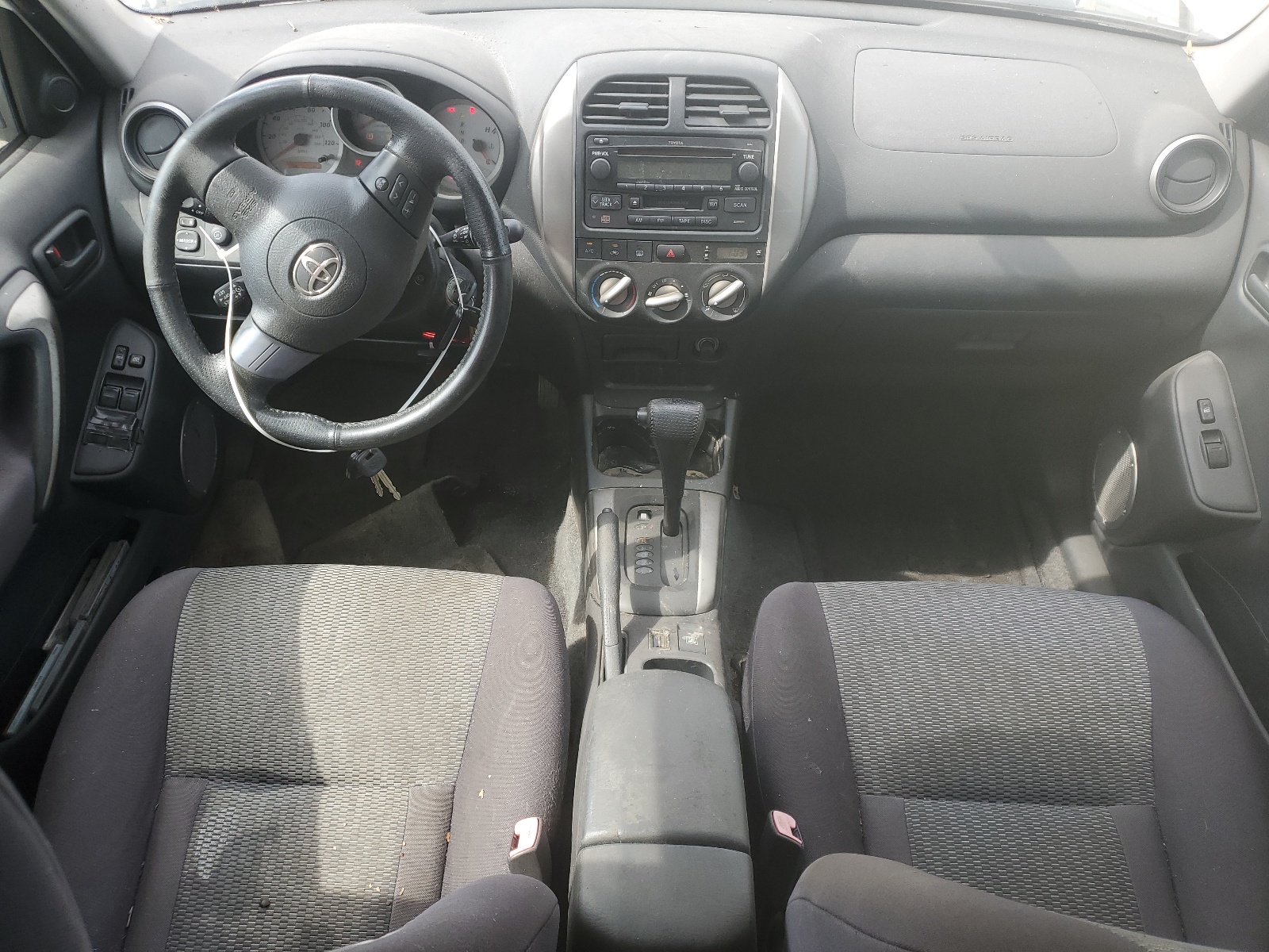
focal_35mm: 26
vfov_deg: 53.1
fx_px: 953
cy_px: 476
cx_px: 634
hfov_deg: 67.3
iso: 50
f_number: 1.5
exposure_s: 1/263
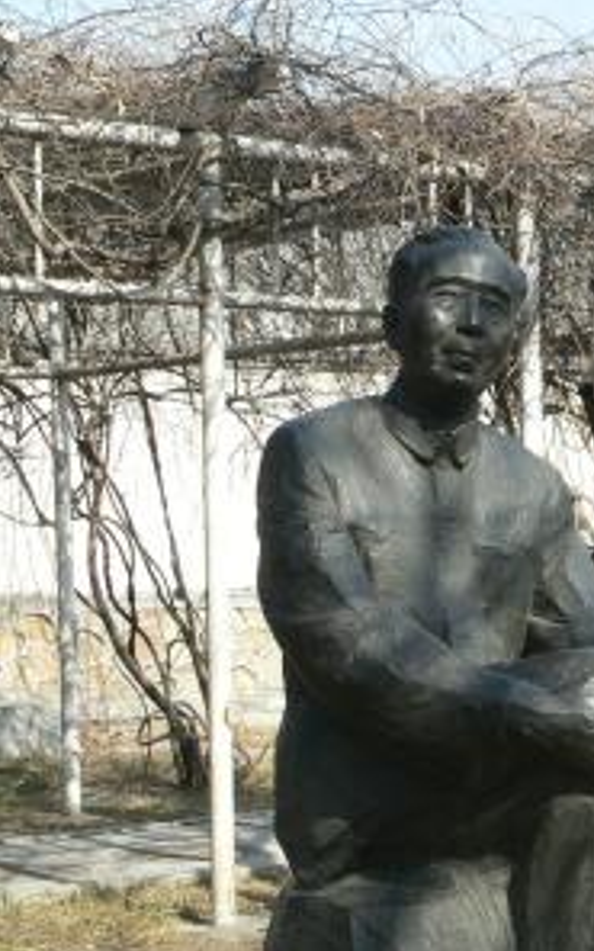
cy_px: 710
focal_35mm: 101
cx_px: 533
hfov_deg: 12.9
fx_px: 2616
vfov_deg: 20.4
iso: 80
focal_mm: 10.5
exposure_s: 1/250
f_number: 4
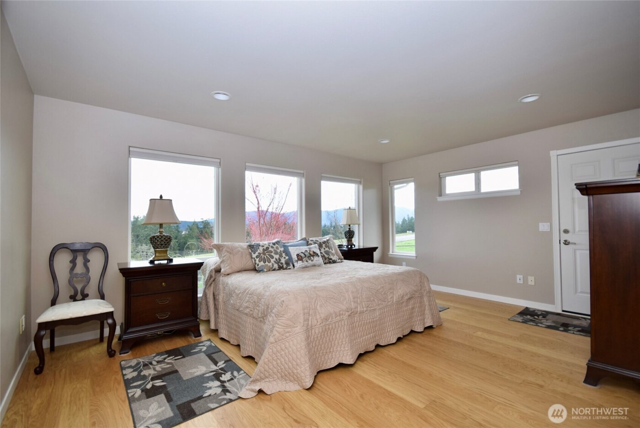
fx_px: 267
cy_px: 214
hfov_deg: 100.3
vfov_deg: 77.4
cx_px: 320
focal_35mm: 15
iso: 400
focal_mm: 10
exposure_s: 1/160
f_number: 6.3
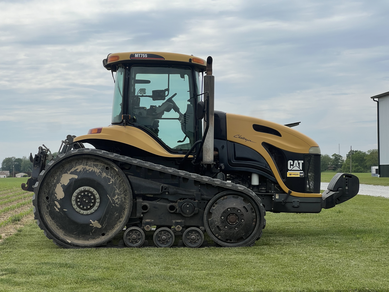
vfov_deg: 19.1
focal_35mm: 77
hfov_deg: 25.3
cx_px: 194
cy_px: 146
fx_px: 865
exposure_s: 1/1468
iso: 32
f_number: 2.8
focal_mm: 9
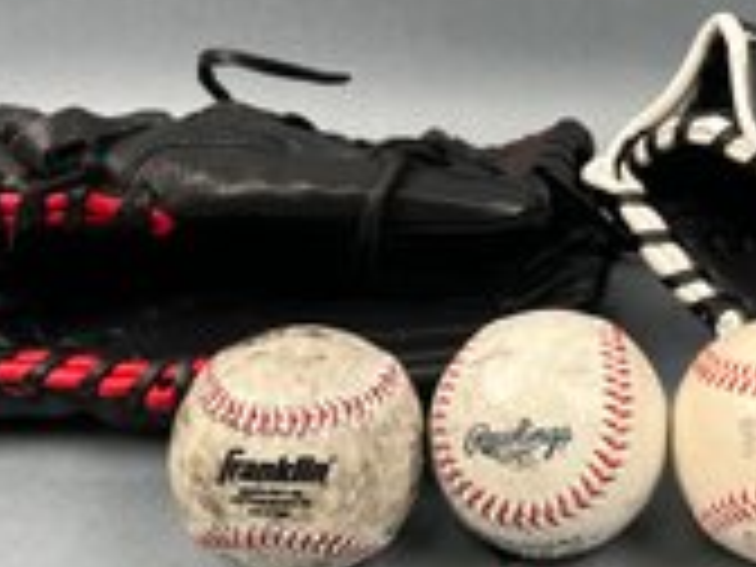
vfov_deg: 27.4
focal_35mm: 53
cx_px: 605
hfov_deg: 35.0
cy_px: 218
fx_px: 1157
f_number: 1.5
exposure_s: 1/120
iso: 64
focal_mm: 5.7
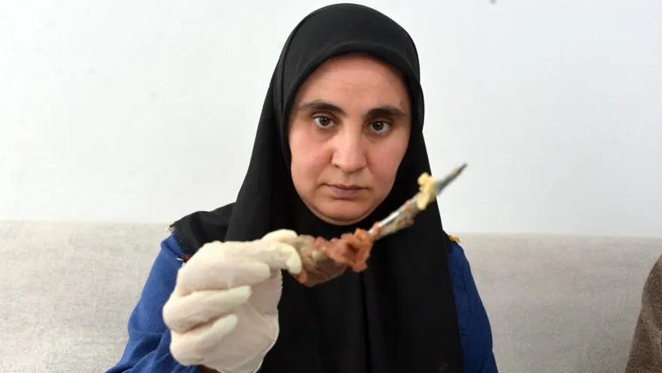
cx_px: 333
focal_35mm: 47
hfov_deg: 43.7
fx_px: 825
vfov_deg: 25.5
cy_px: 195
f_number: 6.3
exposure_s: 1/160
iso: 5000
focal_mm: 44
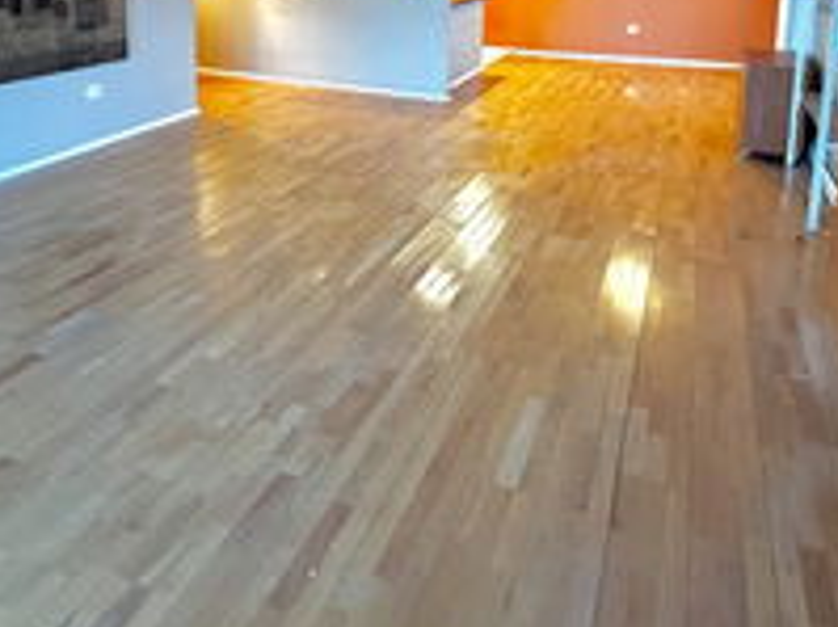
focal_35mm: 30
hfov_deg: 60.0
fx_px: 726
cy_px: 38
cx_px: 415
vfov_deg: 42.1
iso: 640
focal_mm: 2.22
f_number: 2.2
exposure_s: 1/60
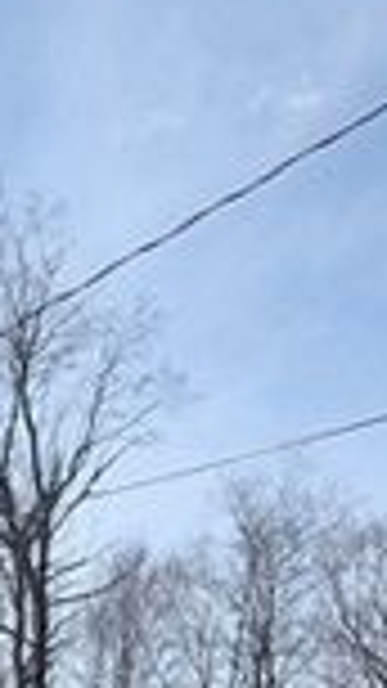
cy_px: 1005
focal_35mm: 76
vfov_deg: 23.1
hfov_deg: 15.9
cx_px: 238
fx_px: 1387
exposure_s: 1/1821
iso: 57
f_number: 2.2
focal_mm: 2.35
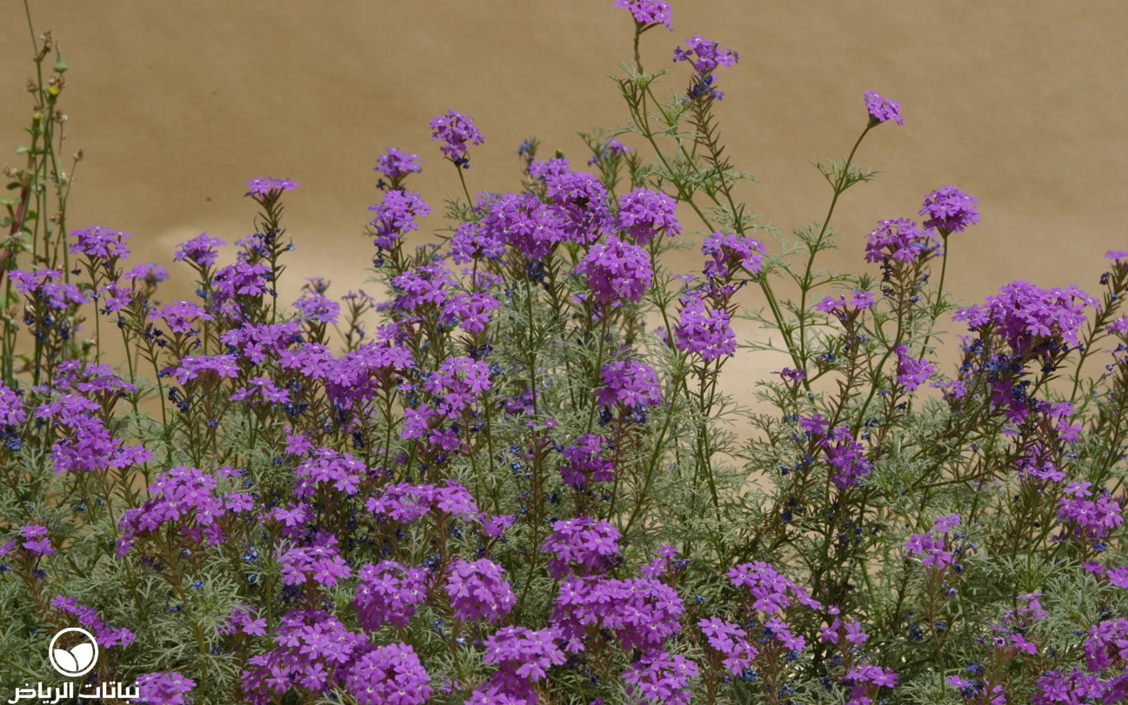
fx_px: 3105
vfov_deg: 13.0
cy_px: 356
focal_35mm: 101
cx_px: 564
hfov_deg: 20.6
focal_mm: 66
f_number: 13
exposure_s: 1/200
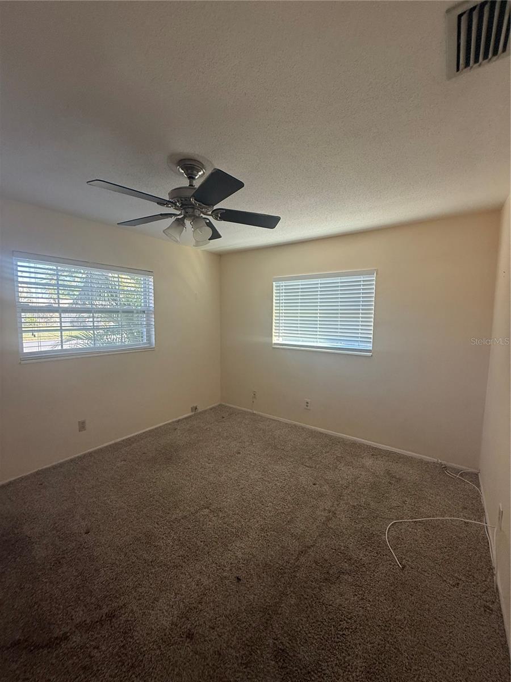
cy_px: 341
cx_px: 256
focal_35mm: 14
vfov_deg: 102.1
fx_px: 276
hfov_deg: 85.7
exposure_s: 1/99
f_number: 2.2
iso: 200
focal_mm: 2.22
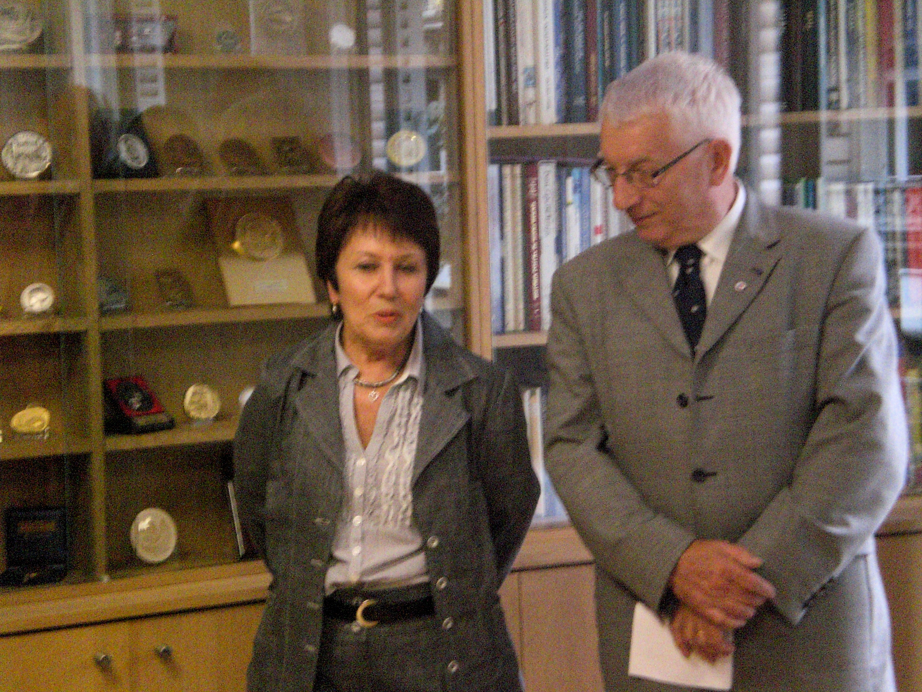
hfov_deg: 19.6
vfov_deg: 14.8
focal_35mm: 100
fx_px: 2664
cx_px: 461
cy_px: 346
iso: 800
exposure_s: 1/15
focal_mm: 16.51
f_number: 5.4
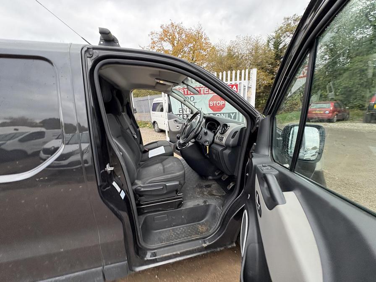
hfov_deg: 102.1
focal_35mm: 14
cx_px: 188
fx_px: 152
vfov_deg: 85.7
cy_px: 141
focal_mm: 2.22
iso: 125
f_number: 2.2
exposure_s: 1/99
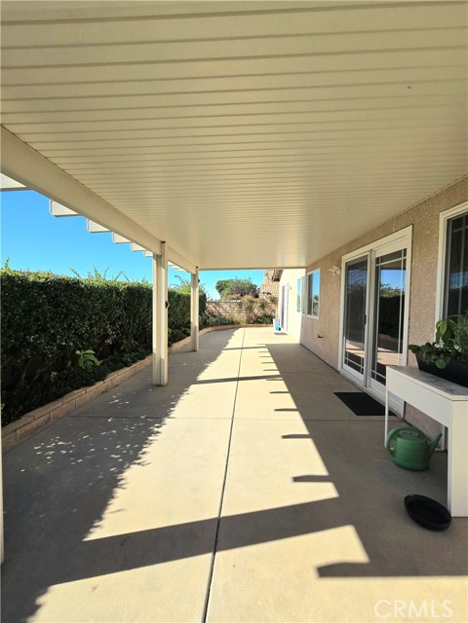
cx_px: 234
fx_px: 234
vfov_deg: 106.2
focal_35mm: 13
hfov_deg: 89.9
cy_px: 312
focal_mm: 2.2
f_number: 2.2
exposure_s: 1/2000
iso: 50
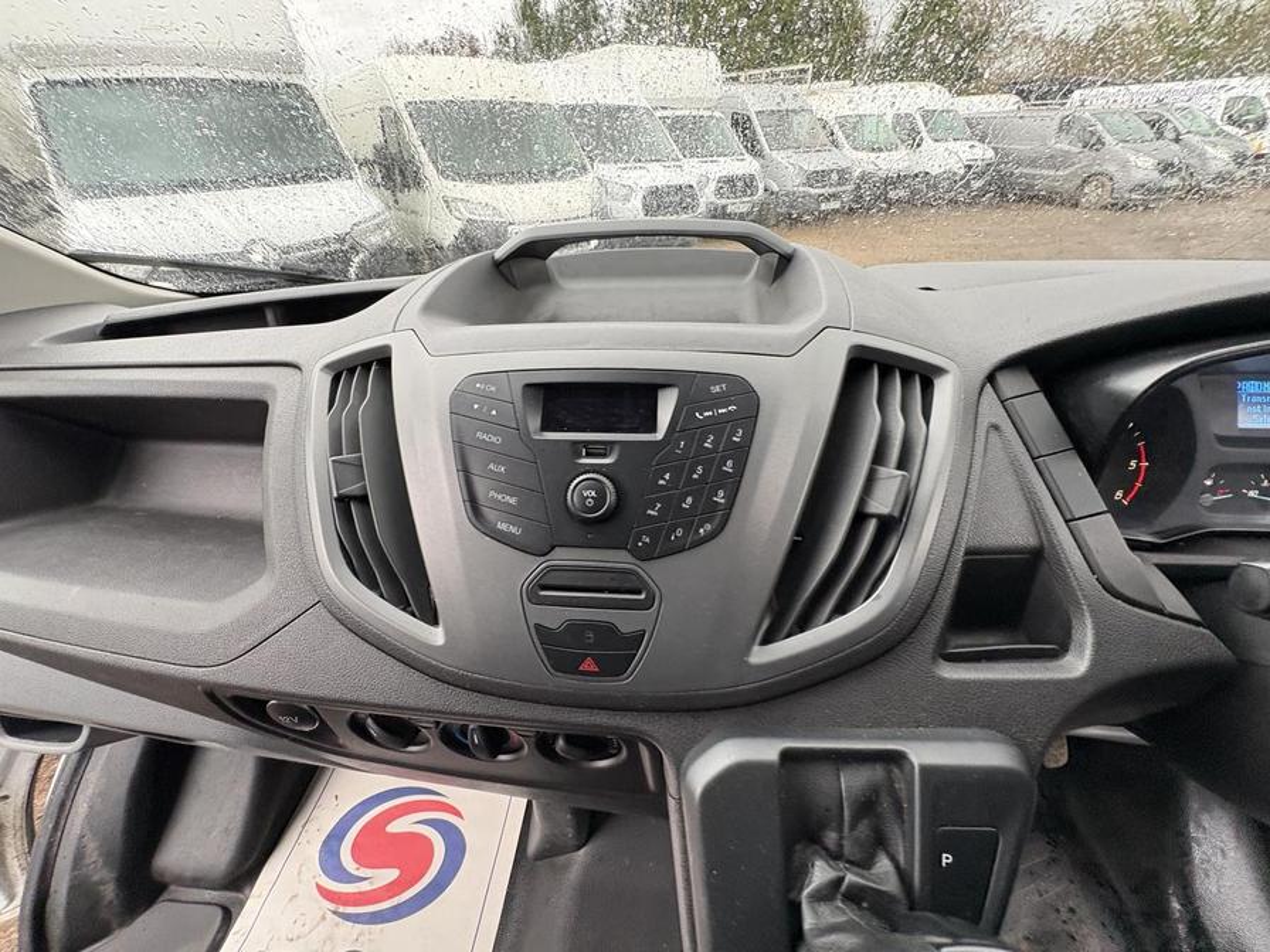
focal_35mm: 14
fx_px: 514
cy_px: 476
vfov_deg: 85.7
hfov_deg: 102.1
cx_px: 635
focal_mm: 2.22
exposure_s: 1/60
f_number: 2.2
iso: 320
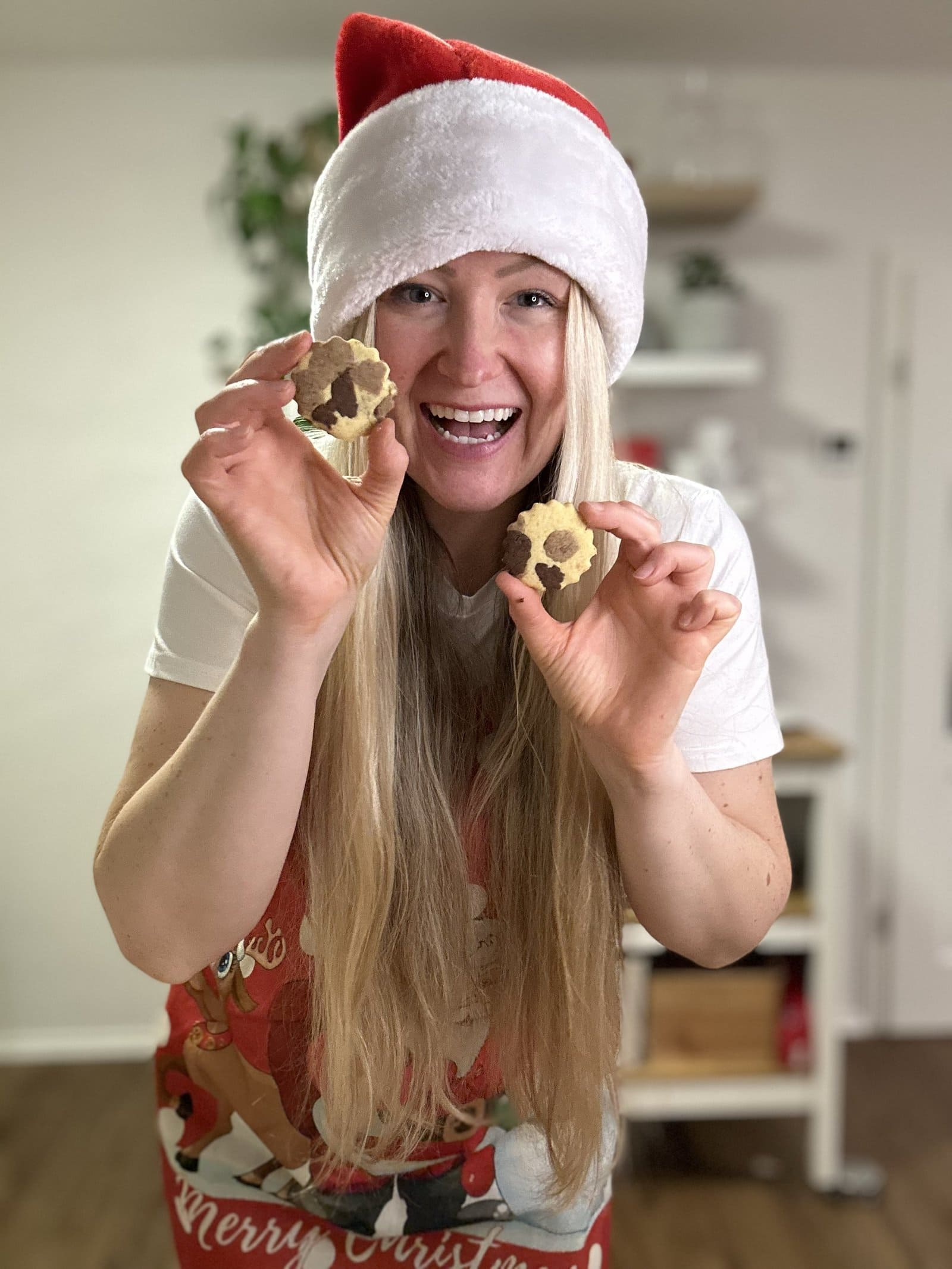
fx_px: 1100
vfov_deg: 60.0
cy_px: 634
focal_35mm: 30
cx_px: 476
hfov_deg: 46.8
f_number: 1.9
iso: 200
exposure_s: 1/33
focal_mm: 2.69
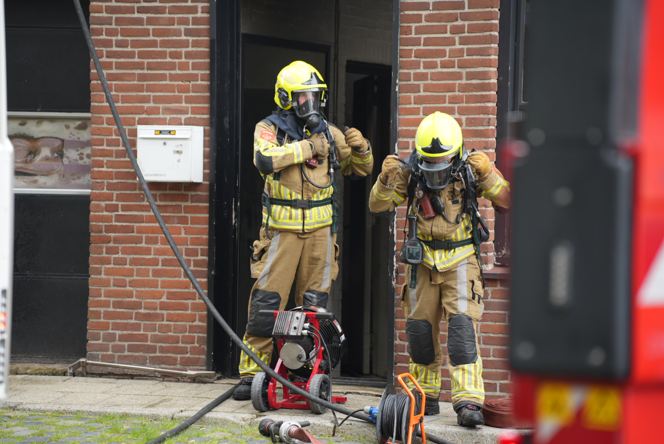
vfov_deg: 9.2
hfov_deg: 13.7
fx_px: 2769
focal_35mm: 150
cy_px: 222
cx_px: 332
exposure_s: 1/160
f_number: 4
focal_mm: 150
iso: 160
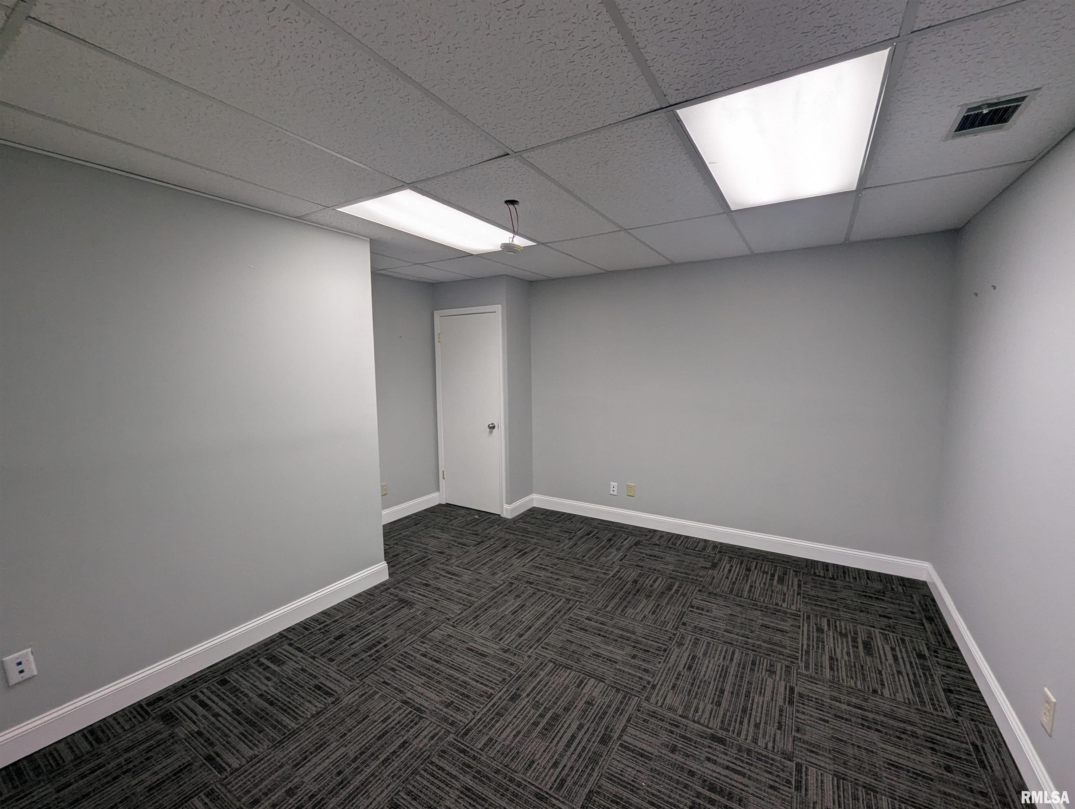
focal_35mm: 13
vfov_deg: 90.1
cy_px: 404
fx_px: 404
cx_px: 538
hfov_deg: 106.1
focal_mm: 1.95
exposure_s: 1/59
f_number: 2.2
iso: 44
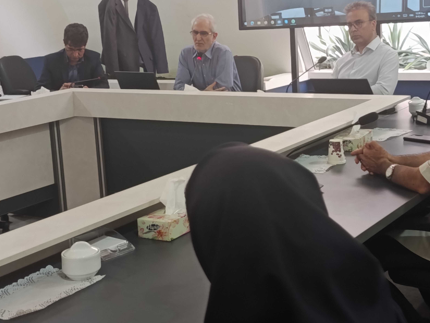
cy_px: 124
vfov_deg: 23.6
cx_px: 241
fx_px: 770
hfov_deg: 31.2
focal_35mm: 62
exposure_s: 1/50
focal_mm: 5.24
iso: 621
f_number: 1.7
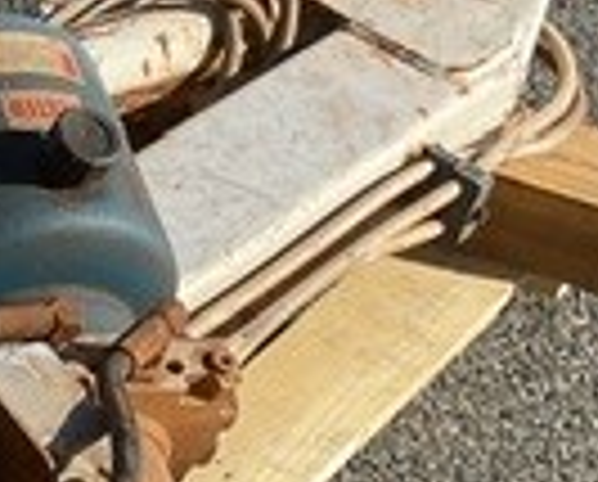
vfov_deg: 11.3
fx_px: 2412
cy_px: 500
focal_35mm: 136
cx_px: -396
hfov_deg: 13.1
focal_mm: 3
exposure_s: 1/1626
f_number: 1.8
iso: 16
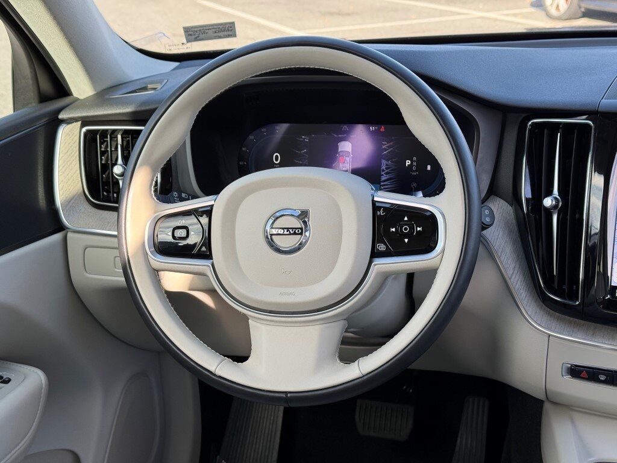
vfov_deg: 30.3
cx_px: 308
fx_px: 856
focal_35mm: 48
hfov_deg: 39.7
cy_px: 232
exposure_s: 1/246
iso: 64
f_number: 1.78
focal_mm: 6.76
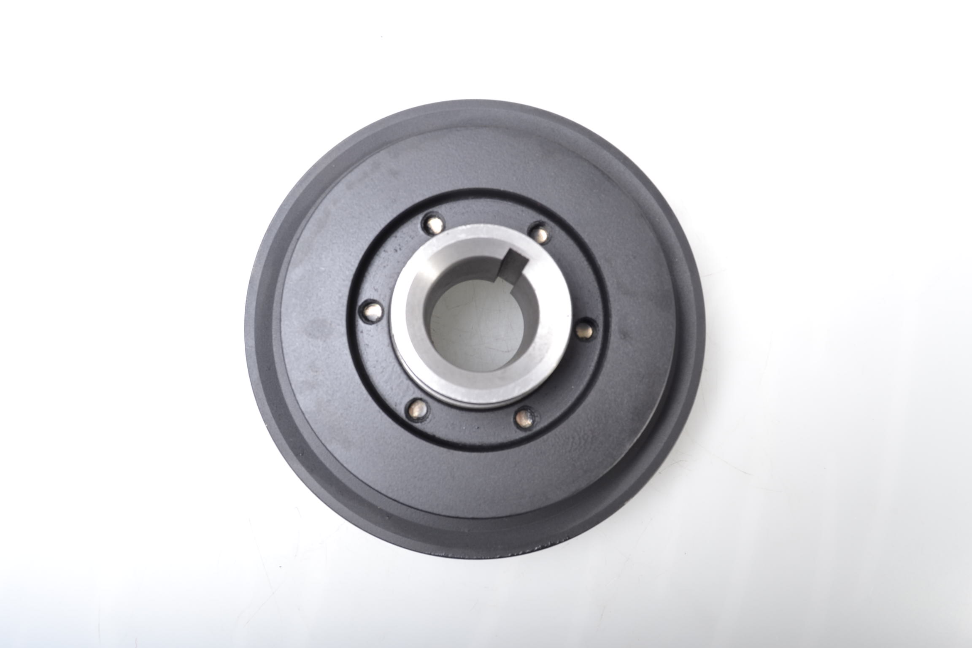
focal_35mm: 27
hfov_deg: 67.4
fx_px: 729
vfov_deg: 47.9
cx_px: 486
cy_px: 324
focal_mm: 18
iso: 200
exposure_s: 1/60
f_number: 11
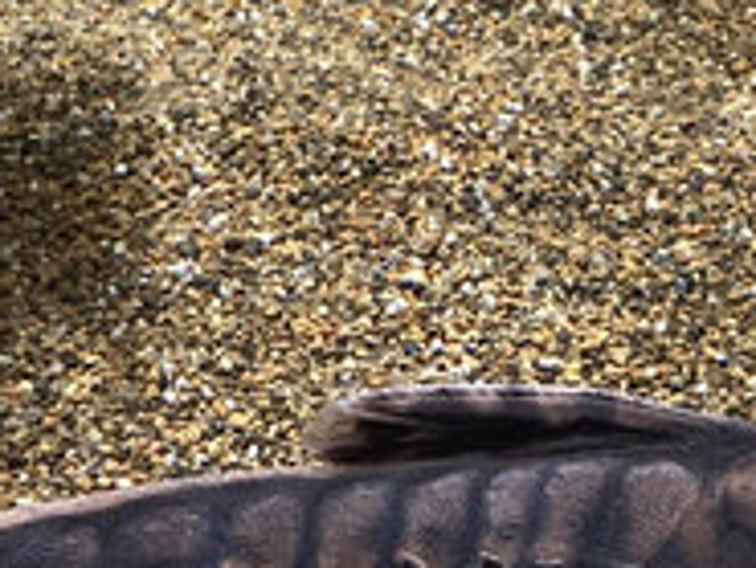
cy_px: 486
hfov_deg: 16.3
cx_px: 372
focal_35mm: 121
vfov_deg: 12.2
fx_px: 2644
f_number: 1.8
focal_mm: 3.99
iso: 320
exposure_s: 1/52
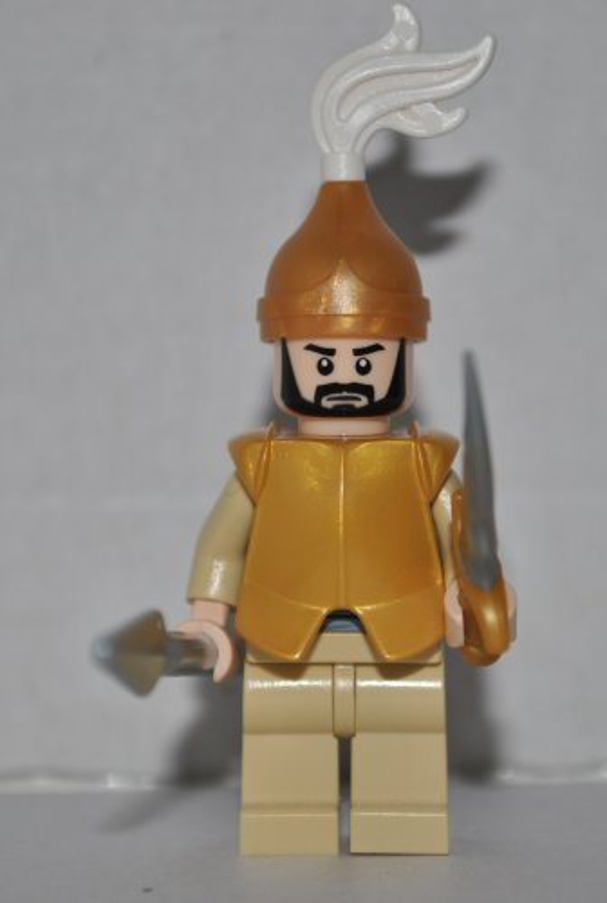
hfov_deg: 19.8
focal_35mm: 69
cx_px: 304
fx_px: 1735
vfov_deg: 29.2
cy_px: 452
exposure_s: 1/125
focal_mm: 46
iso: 100
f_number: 5.3
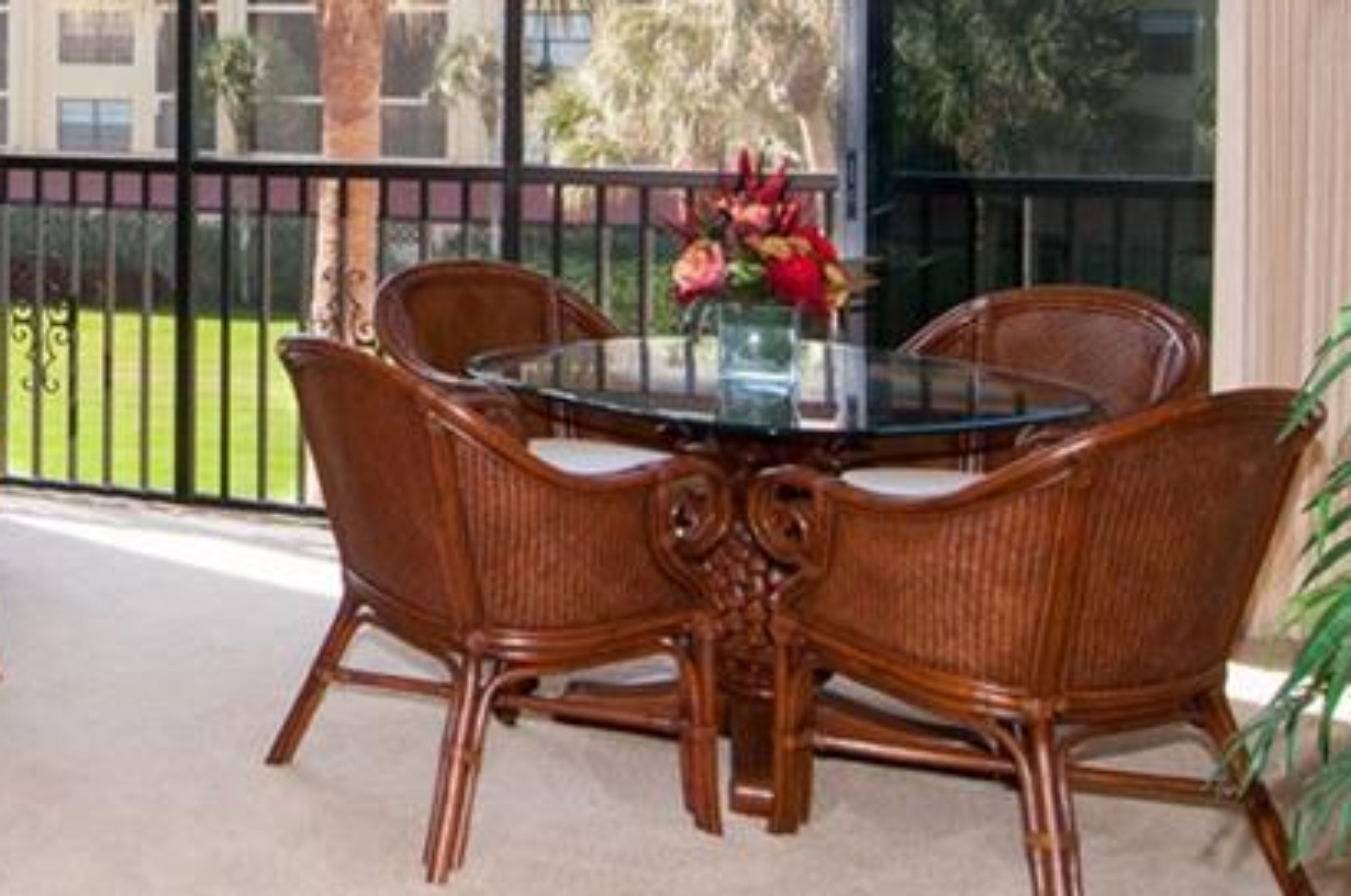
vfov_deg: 28.2
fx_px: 1686
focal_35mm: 45
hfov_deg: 38.8
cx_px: 10
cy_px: 25
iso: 200
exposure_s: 1/30
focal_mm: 12
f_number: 11
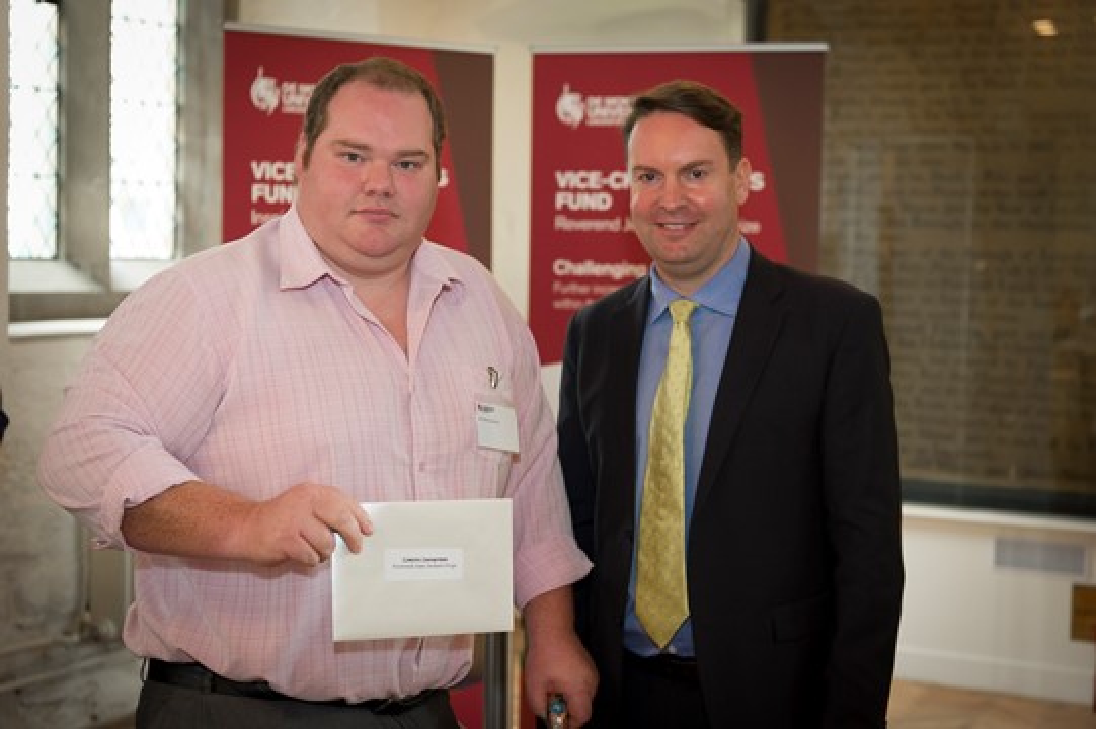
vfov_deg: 24.6
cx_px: 548
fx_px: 1673
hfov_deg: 36.3
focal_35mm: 55
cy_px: 364
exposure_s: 1/125
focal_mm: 55
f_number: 4
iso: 4000
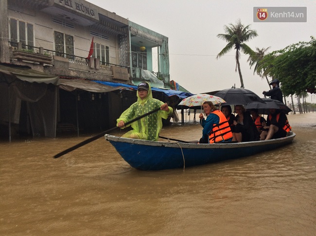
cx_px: 158
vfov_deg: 48.2
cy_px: 118
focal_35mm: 29
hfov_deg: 61.7
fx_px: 265
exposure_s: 1/50
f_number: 2.2
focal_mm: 4.15
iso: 40
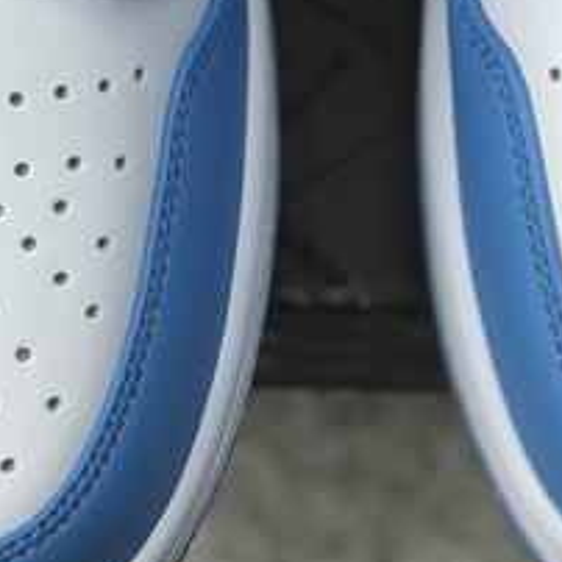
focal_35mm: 185
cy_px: 174
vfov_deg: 9.4
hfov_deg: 9.5
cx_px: 353
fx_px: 3398
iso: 20
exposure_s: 1/277
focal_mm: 6.6
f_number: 2.8
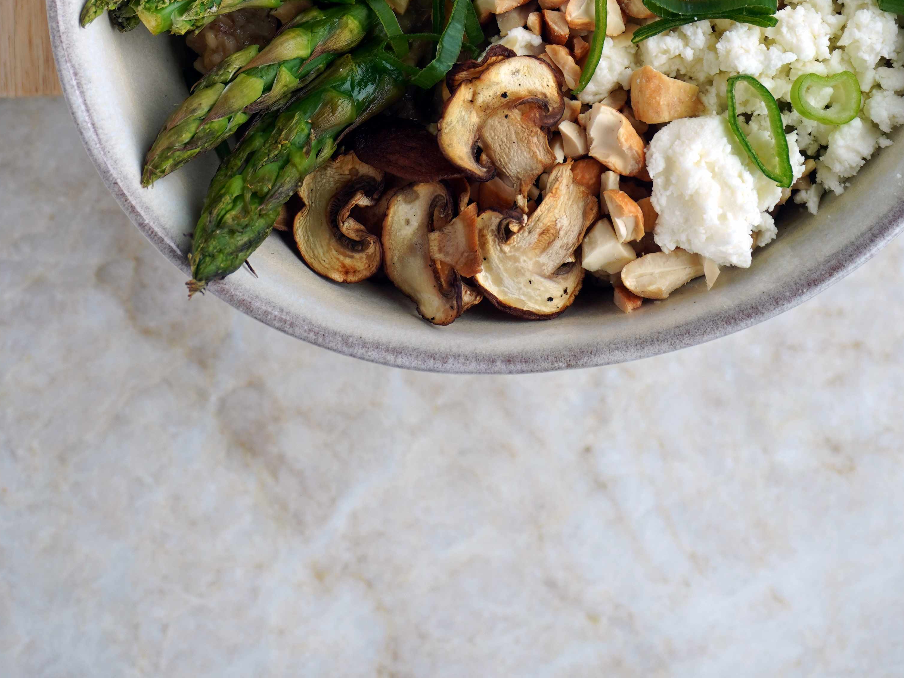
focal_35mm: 97
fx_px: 2533
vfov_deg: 14.8
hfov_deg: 20.2
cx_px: 497
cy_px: -88
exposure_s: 1/60
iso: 100
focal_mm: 34
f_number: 5.6
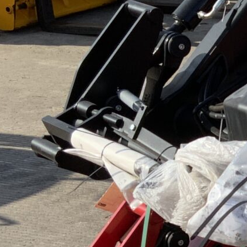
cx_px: 549
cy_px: 182
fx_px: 1259
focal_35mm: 156
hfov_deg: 10.1
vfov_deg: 11.2
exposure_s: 1/1221
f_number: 1.8
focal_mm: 3
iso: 16
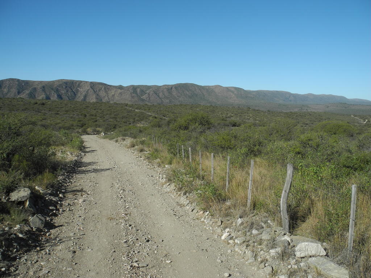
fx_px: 300
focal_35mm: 28
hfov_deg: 63.4
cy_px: 139
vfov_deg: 49.7
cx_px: 186
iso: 100
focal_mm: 6
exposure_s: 1/800
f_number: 4
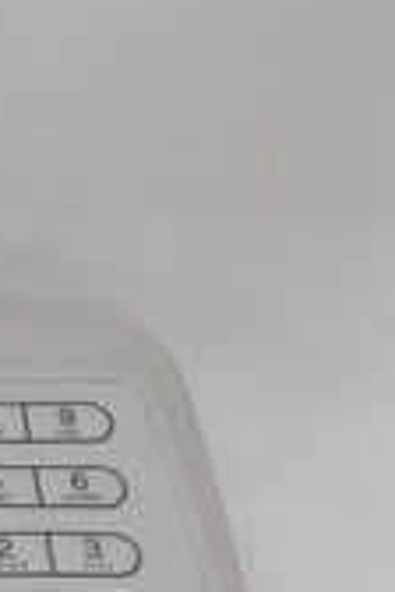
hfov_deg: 11.7
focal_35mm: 100
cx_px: -490
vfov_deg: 19.6
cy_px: 631
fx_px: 1646
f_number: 2
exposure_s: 1/33
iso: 182
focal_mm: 3.79
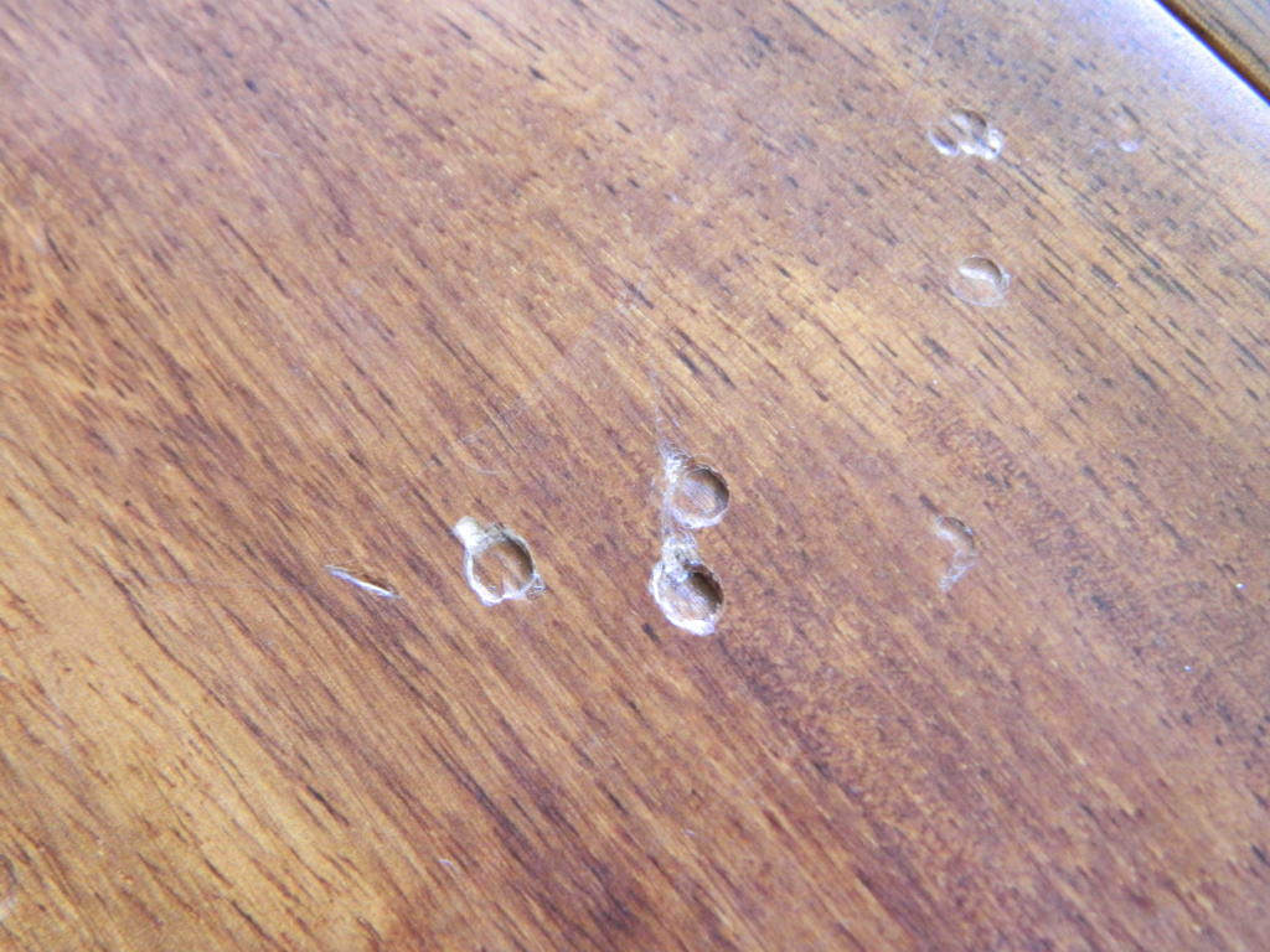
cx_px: 635
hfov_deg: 40.4
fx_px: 1724
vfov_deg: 30.9
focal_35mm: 47
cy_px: 476
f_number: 3.6
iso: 400
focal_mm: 8.4
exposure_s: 1/4
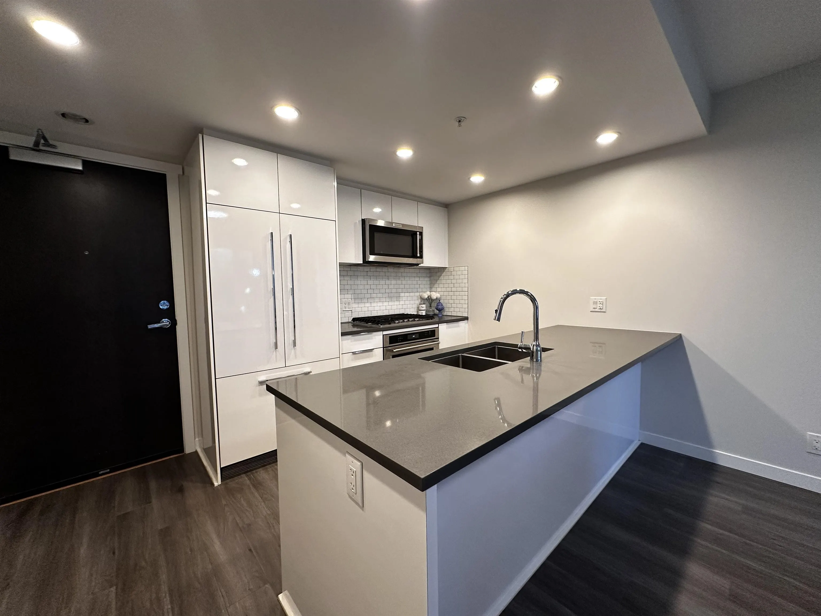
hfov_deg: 102.1
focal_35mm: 14
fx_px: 332
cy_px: 308
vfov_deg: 85.7
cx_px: 410
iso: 200
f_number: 2.2
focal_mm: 2.22
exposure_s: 1/120
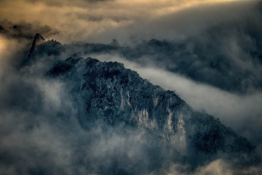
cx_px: 131
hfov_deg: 7.7
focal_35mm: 269
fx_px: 1958
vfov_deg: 5.1
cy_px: 88
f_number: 9
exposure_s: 1/400
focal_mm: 179.1
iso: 250
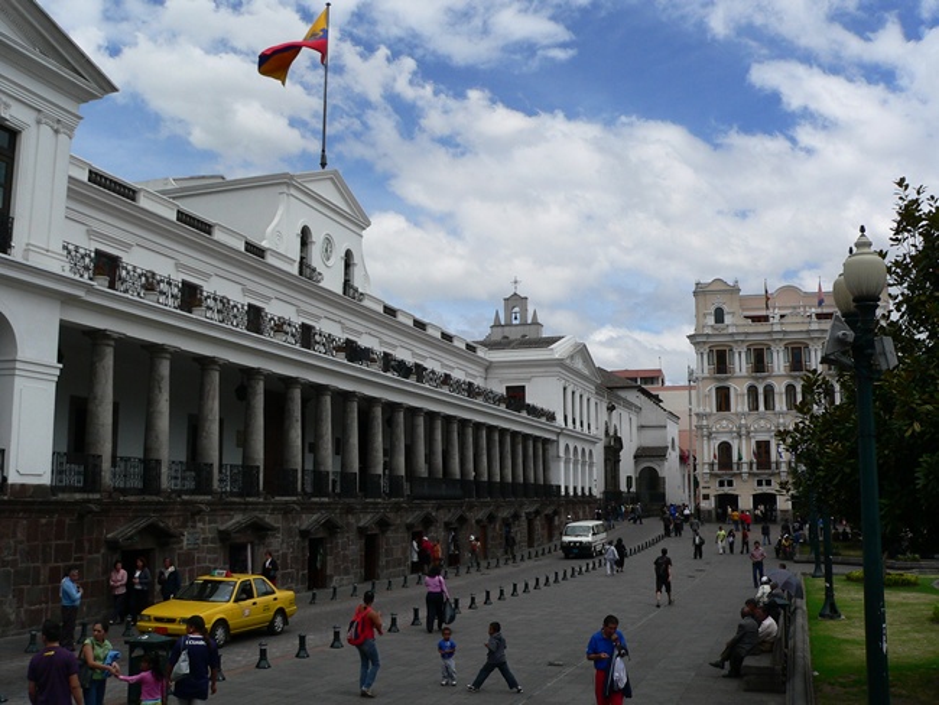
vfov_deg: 39.7
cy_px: 352
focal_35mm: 36
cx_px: 470
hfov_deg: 51.3
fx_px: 977
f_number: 5.6
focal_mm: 6
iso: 100
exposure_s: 1/800
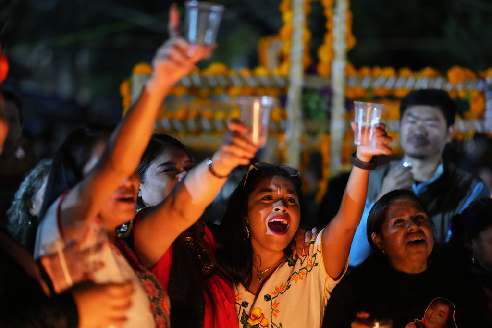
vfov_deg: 16.1
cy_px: 164
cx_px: 246
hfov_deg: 23.9
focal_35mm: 85
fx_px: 1162
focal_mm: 85
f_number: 1.4
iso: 5000
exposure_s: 1/40
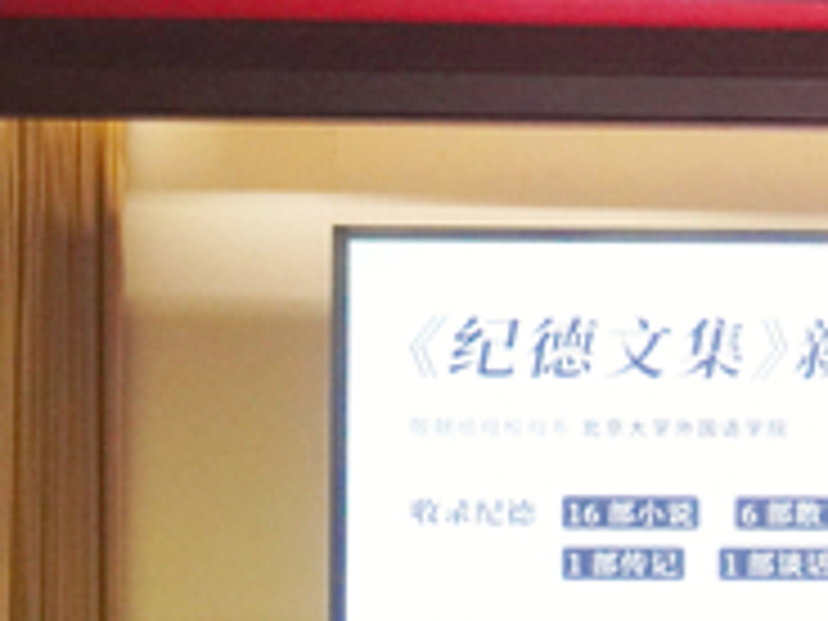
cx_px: 1192
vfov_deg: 10.7
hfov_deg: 13.7
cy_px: 760
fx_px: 3267
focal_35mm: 137
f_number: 8
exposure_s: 1/100
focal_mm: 29
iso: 6400
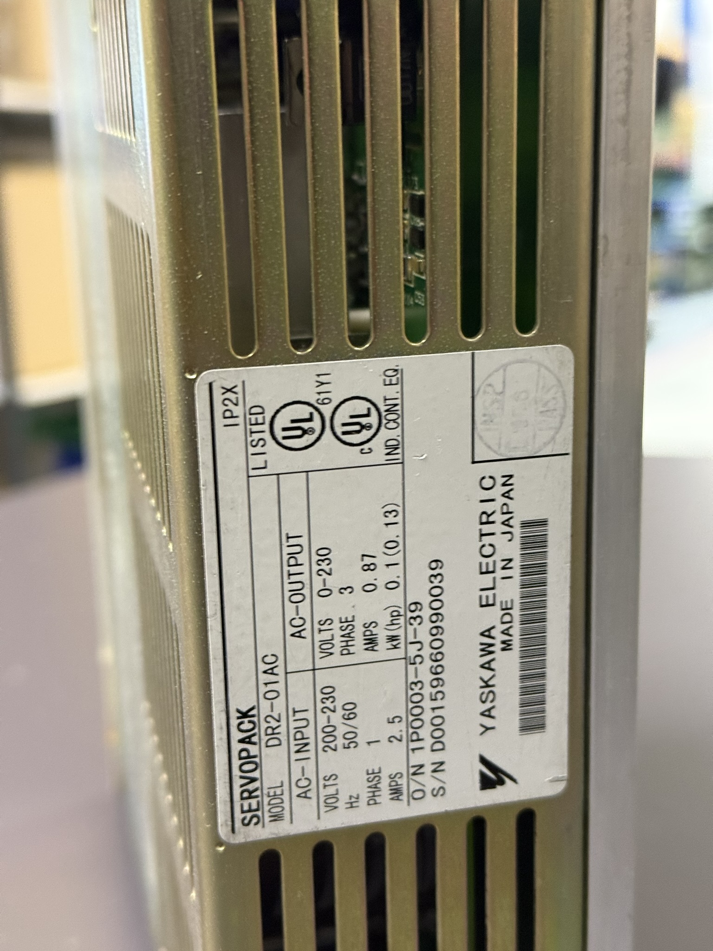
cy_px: 476
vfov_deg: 39.7
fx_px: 1318
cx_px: 356
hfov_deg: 30.3
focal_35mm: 48
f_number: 1.78
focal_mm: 6.76
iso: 400
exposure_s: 1/35
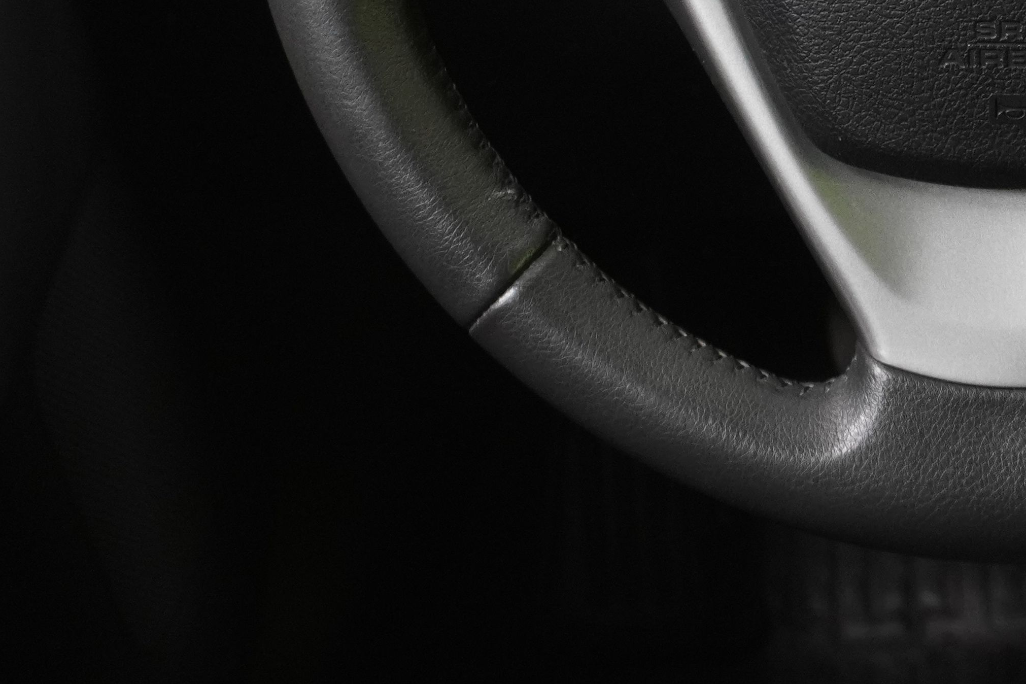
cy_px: -188
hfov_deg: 22.0
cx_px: 1032
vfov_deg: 14.7
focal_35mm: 89
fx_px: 2536
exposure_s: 1/30
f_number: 4
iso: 1250
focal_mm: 20
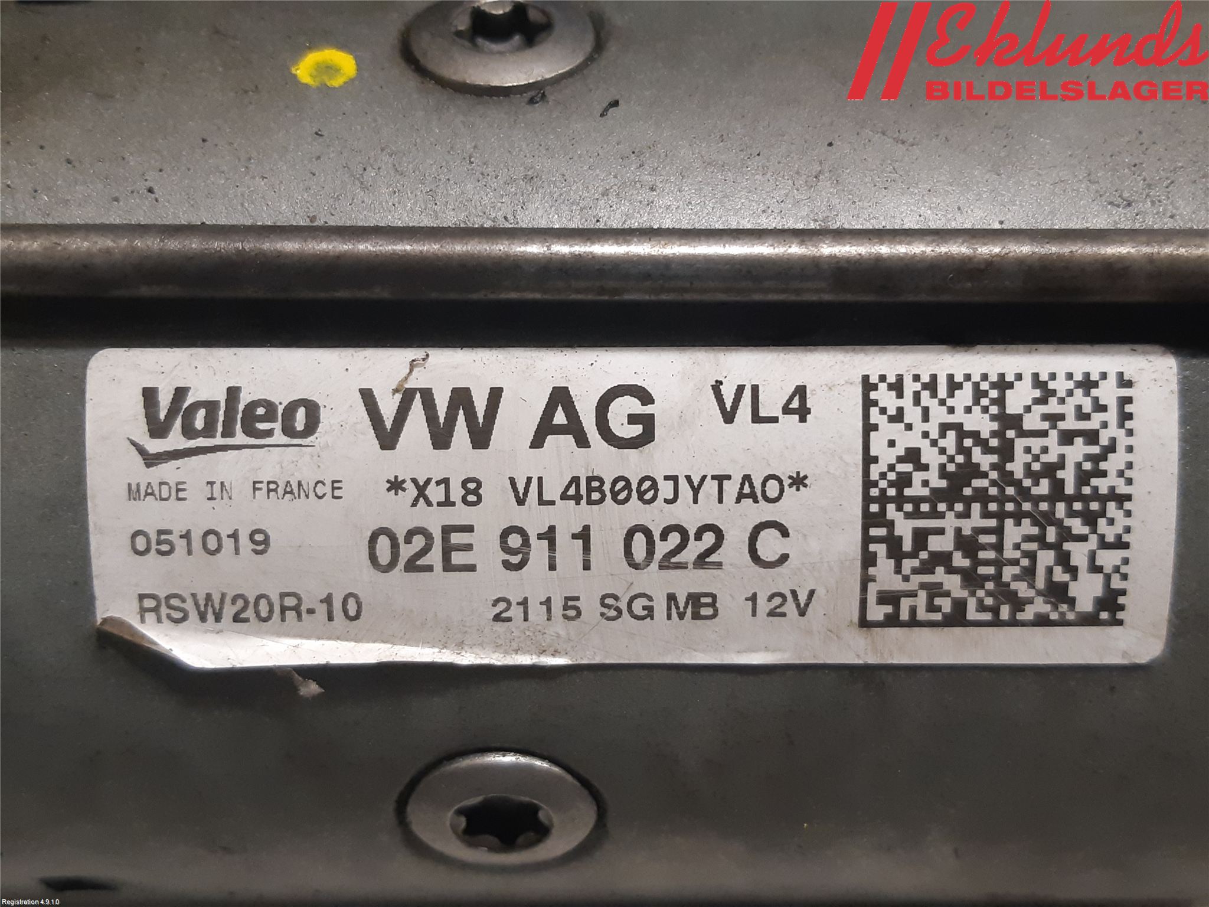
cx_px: 604
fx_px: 908
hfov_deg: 67.3
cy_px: 454
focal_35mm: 26
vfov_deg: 53.1
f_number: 1.7
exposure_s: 1/50
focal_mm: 3.93
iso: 160
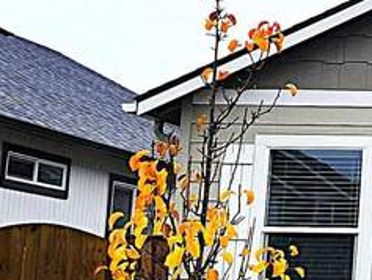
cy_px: 124
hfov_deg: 13.5
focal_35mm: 124
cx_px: 750
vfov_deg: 12.0
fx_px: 1333
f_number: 1.8
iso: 100
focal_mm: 5.54
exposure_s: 1/180
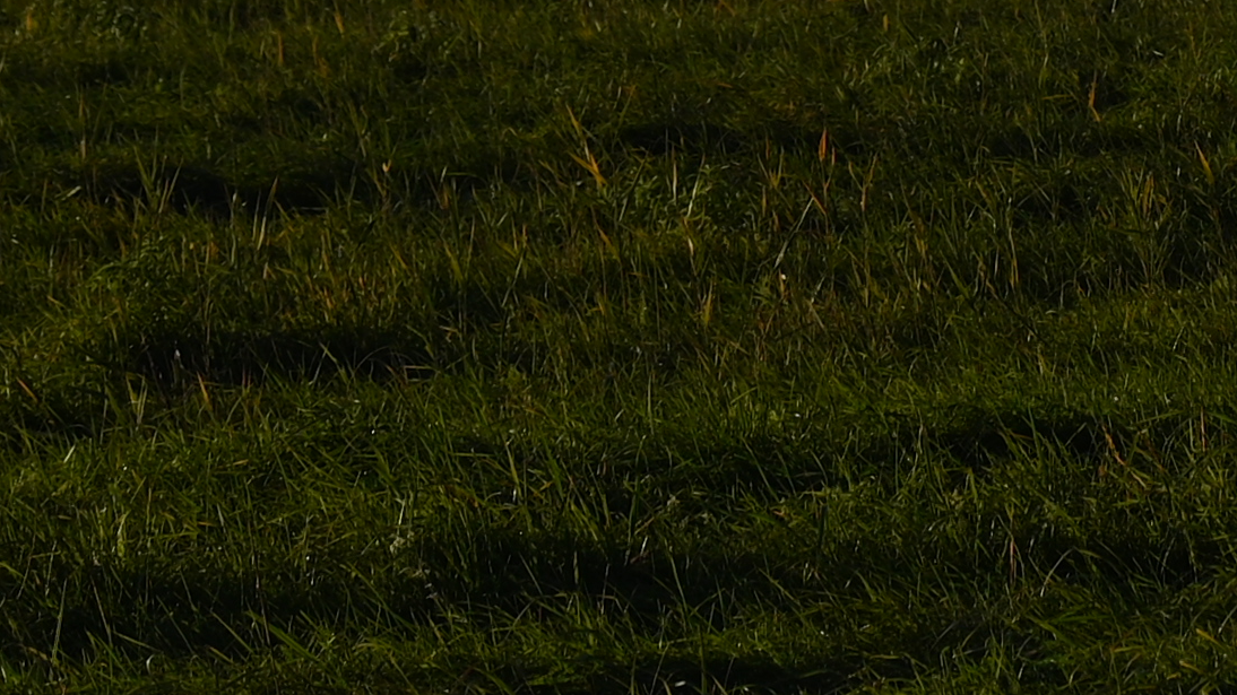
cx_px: 1762
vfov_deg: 3.9
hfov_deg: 7.1
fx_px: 9871
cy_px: -1393
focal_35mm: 301
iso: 100
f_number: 4
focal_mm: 52
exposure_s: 1/2000
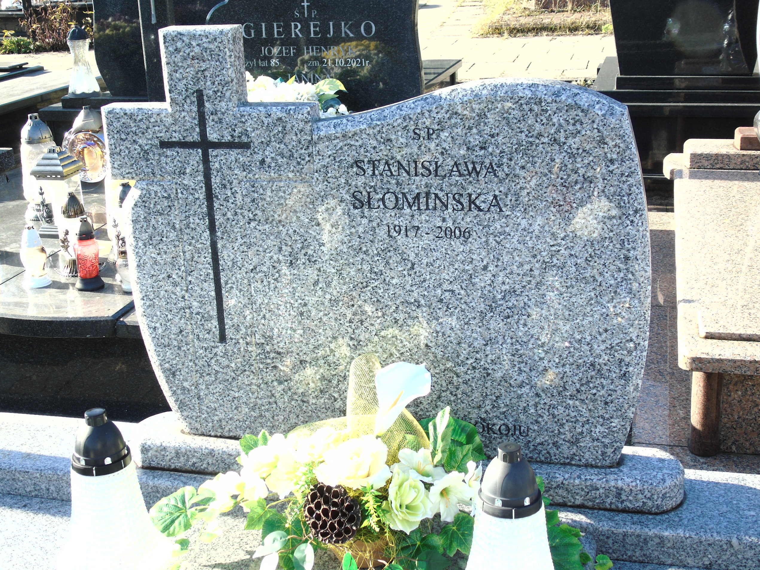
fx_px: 1032
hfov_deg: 40.4
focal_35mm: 47
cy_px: 282
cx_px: 378
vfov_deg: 30.9
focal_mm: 8.2
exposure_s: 1/125
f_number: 4.1
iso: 80
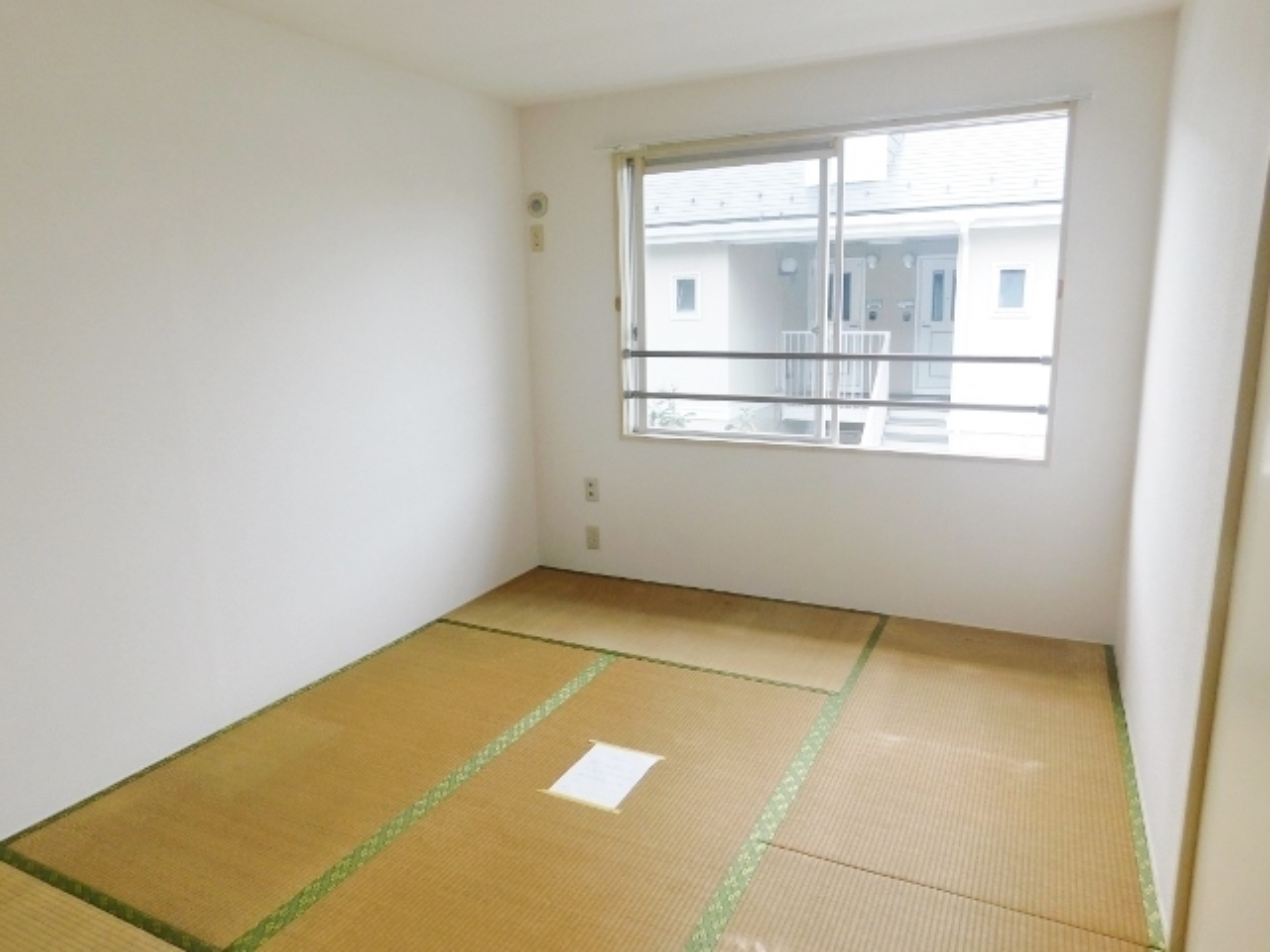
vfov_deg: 58.9
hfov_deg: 73.9
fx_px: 844
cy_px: 476
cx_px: 635
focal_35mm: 23
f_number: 3
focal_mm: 4
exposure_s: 1/80
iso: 125
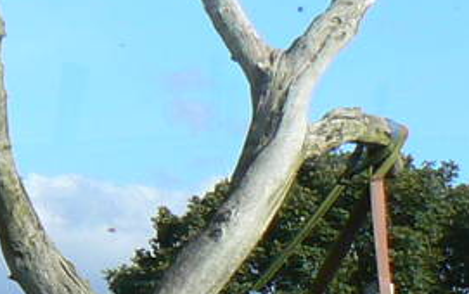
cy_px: 574
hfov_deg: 8.9
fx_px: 2879
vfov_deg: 5.7
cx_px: -408
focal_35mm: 225
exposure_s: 1/500
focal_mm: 6
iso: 80
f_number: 5.6
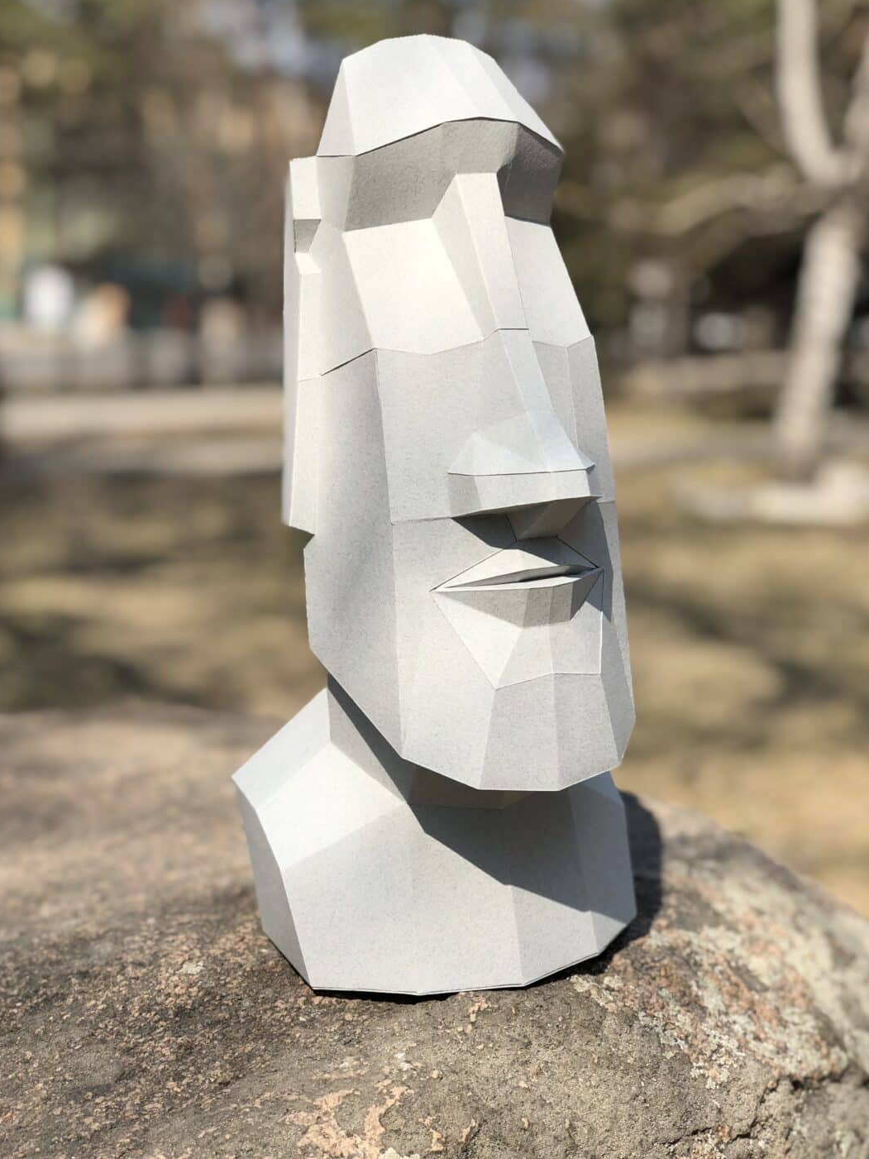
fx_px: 1908
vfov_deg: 33.8
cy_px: 553
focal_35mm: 57
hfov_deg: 25.7
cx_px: 432
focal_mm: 6
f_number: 2.4
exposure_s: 1/979
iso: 16
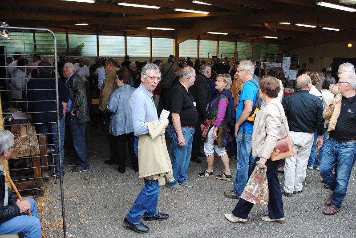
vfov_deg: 43.7
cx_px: 178
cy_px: 119
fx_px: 297
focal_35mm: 30
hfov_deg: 61.9
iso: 180
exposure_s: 1/125
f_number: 5.6
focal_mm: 20
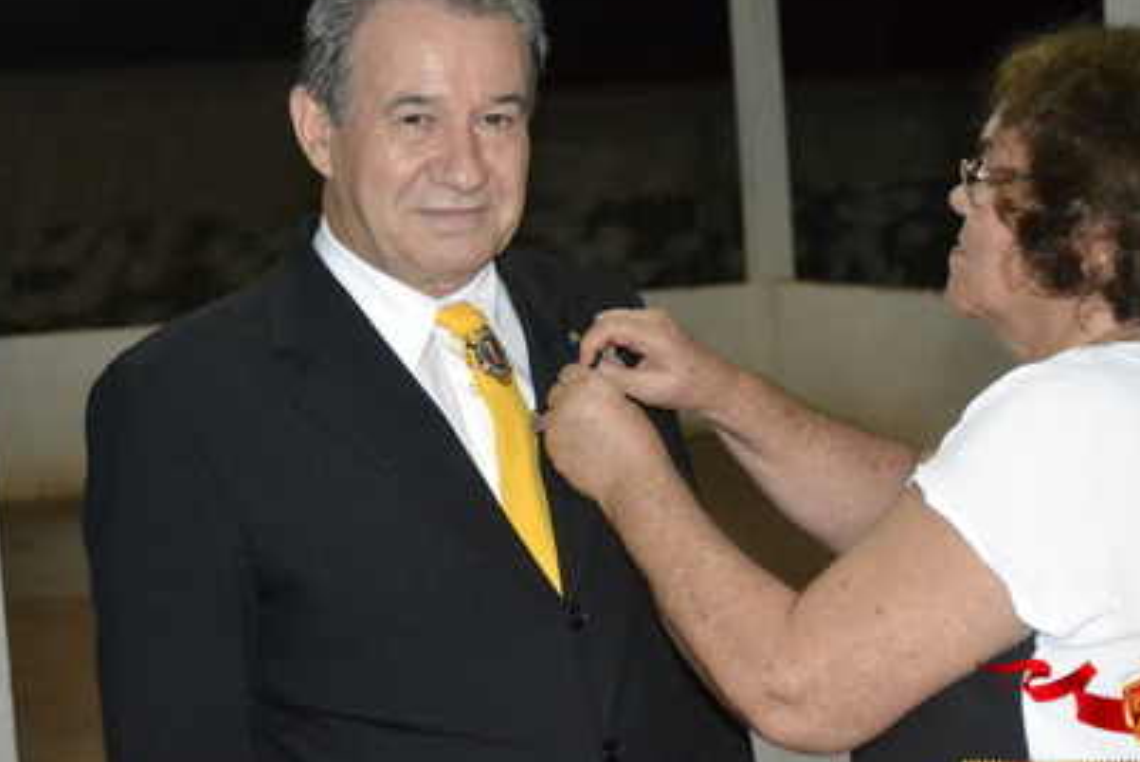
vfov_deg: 18.5
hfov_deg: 27.3
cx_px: 670
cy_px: 378
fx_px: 2345
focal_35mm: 74
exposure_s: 1/60
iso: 3200
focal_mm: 40
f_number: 4.5
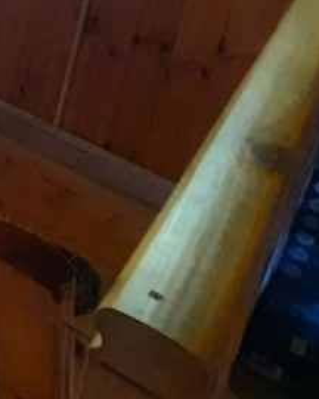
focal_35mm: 59
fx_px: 696
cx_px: -427
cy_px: -183
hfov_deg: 15.5
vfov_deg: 25.2
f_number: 2.2
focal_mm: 1.74
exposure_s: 1/25
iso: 320
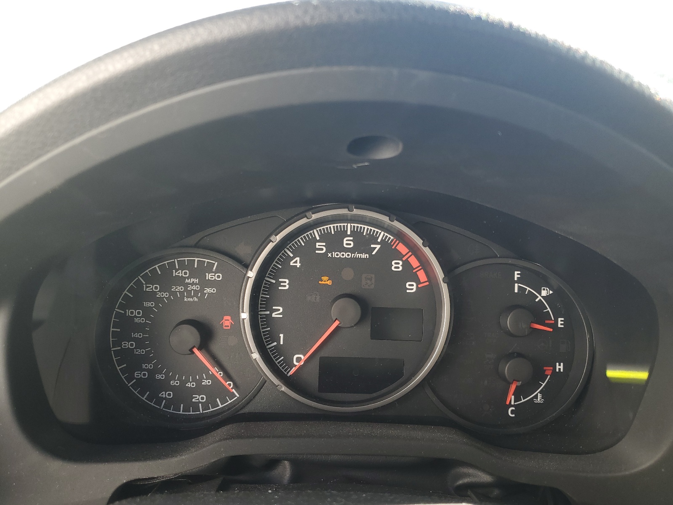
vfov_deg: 53.1
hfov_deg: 67.3
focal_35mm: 26
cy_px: 252
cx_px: 336
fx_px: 505
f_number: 1.5
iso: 50
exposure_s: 1/156
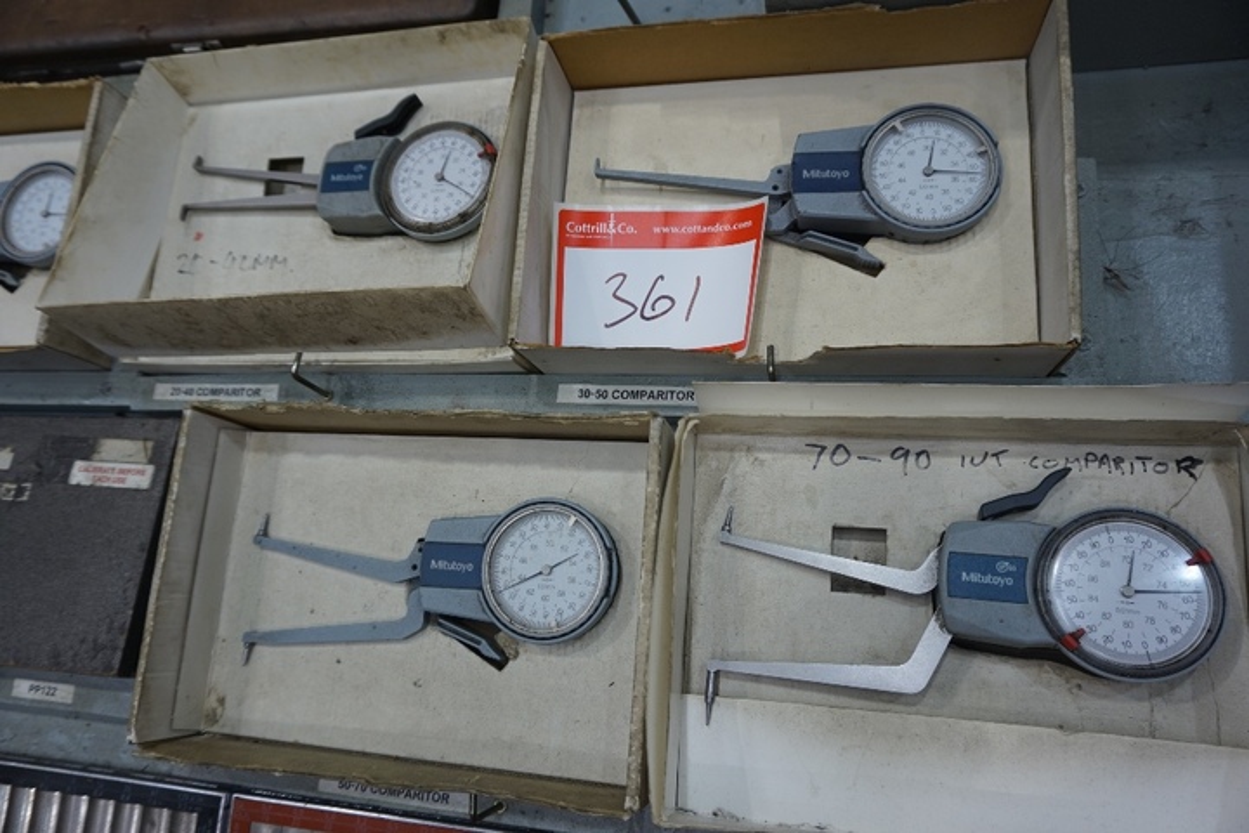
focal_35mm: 24
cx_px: 624
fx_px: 833
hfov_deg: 73.7
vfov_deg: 53.1
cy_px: 416
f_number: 4
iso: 200
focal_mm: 16
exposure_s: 1/60
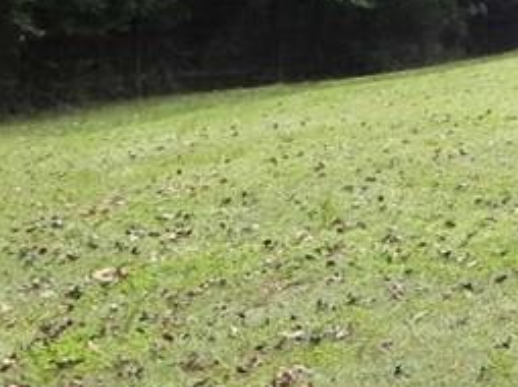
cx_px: 716
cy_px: -73
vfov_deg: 13.7
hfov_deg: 17.3
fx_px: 1570
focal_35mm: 105
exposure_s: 1/194
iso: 160
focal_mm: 4.6
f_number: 5
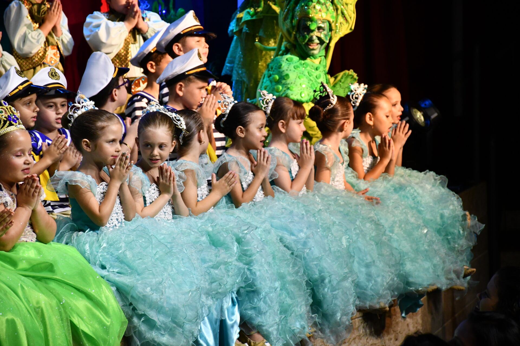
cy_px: 173
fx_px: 2268
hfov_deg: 13.1
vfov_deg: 8.7
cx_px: 260
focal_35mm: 157
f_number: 5.6
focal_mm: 105
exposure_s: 1/250
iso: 2500
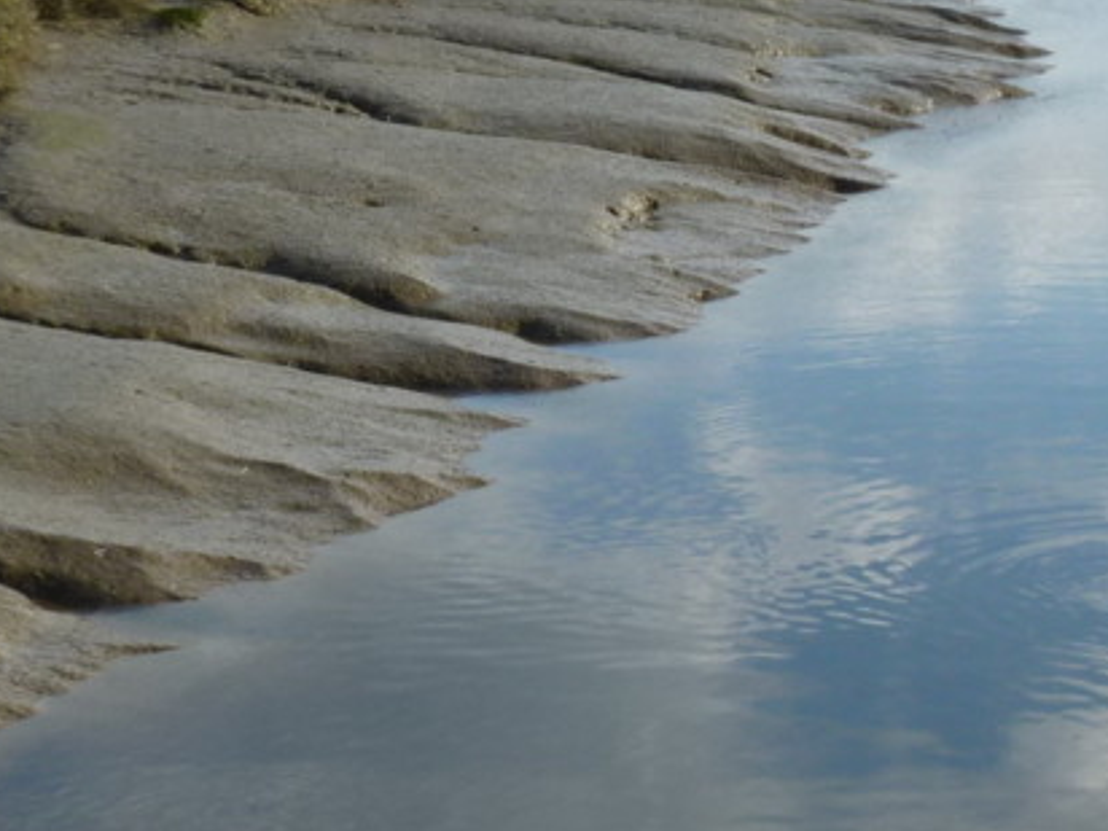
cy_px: 320
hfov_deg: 13.7
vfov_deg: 10.4
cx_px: 1041
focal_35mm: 143
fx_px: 4577
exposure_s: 1/250
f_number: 5.6
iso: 80
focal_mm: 8.2
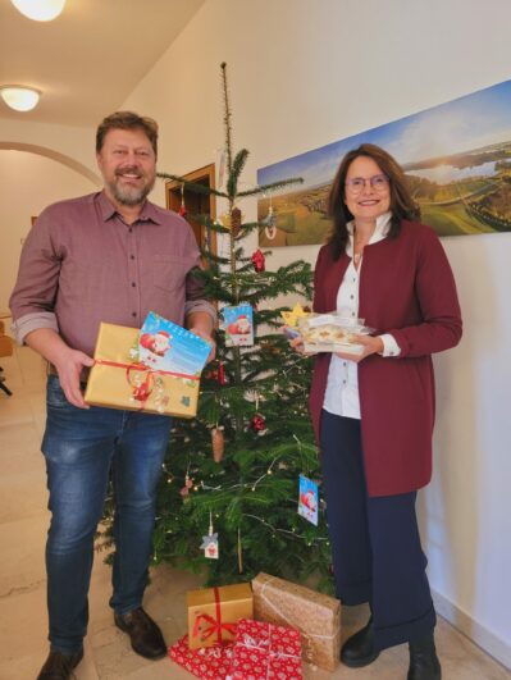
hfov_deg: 53.1
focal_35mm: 26
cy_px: 340
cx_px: 256
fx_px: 511
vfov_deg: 67.3
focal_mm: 5.4
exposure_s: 1/50
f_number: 1.8
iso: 200
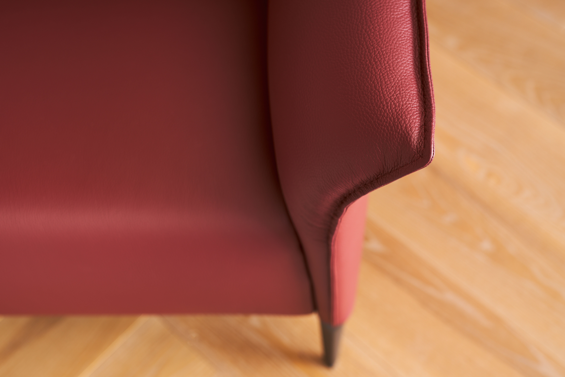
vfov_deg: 27.0
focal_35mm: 50
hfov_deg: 39.6
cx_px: 282
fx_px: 785
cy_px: 188
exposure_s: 1/125
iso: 50
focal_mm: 50
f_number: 2.8
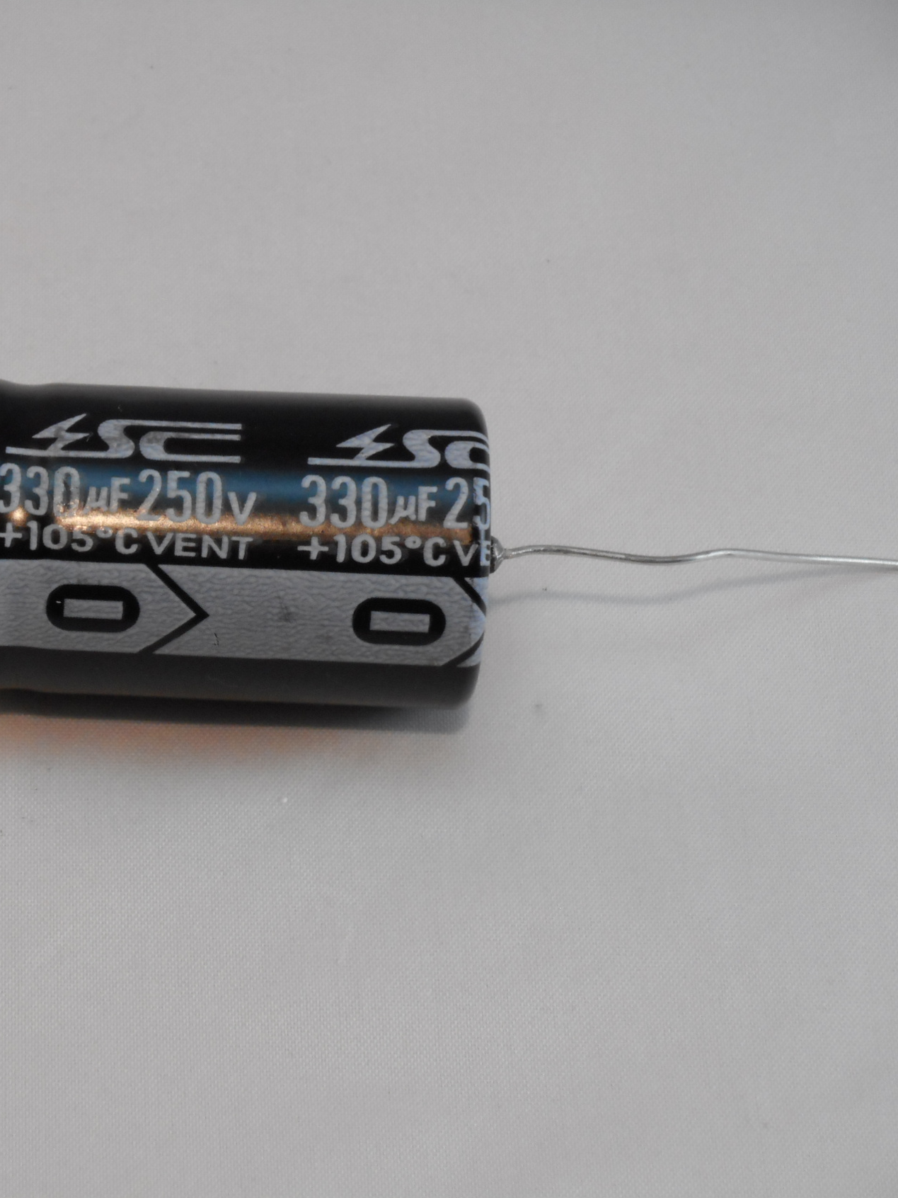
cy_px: 600
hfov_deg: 10.8
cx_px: 185
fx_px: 4739
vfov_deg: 14.4
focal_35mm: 137
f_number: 5.8
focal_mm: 18.2
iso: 320
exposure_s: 1/60
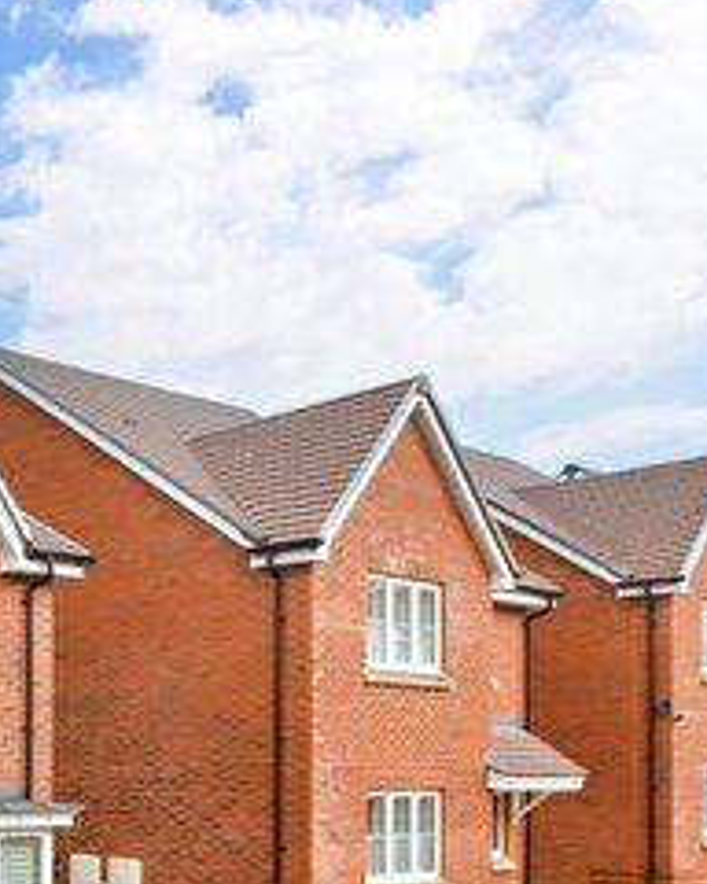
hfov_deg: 24.3
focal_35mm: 41
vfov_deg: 43.4
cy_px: 661
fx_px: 1072
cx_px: -453
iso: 160
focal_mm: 10
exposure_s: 1/125
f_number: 8
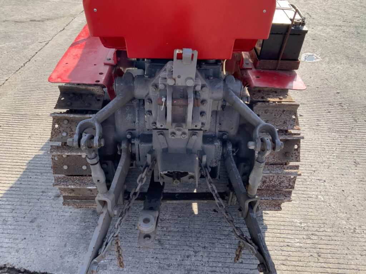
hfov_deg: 61.7
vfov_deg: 48.2
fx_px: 307
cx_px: 183
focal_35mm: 29
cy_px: 137
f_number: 1.8
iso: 16
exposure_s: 1/446
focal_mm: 3
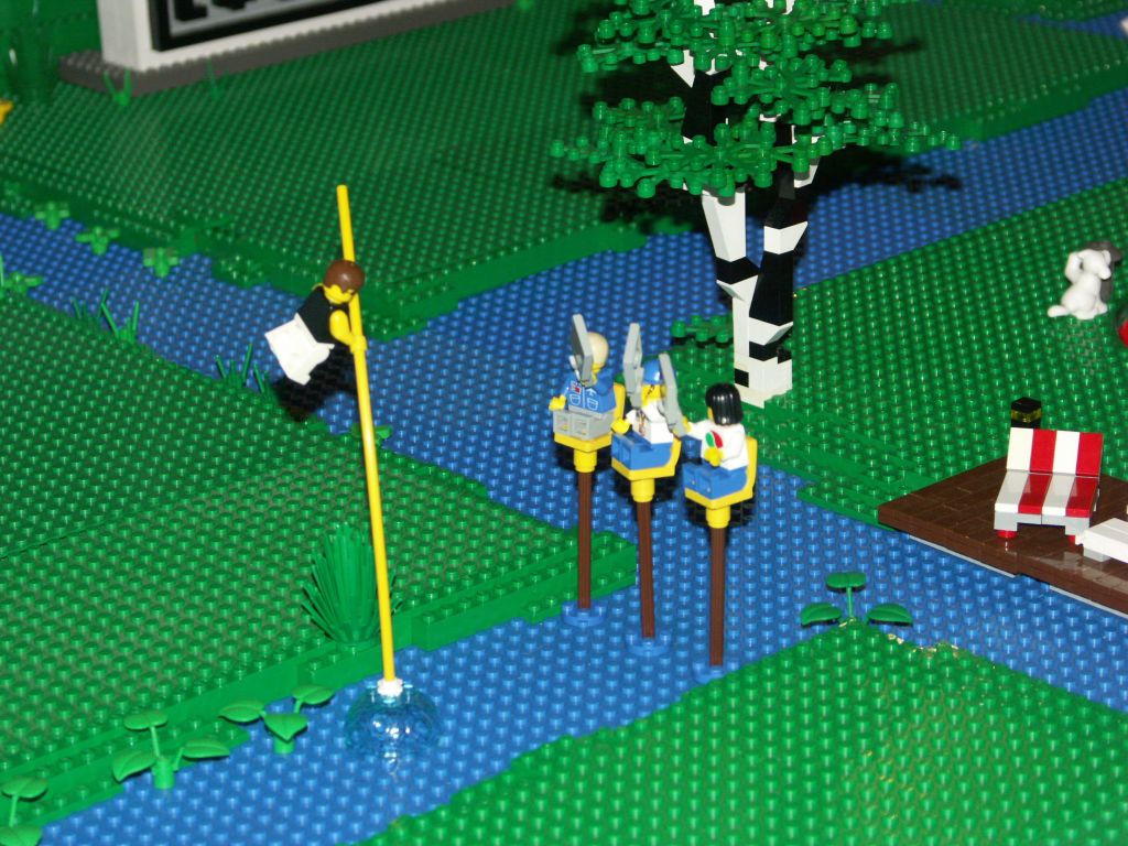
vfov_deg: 14.1
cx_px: 564
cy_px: 423
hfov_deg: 18.7
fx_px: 3422
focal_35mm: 105
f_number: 3.5
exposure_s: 1/100
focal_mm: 26.91
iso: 200
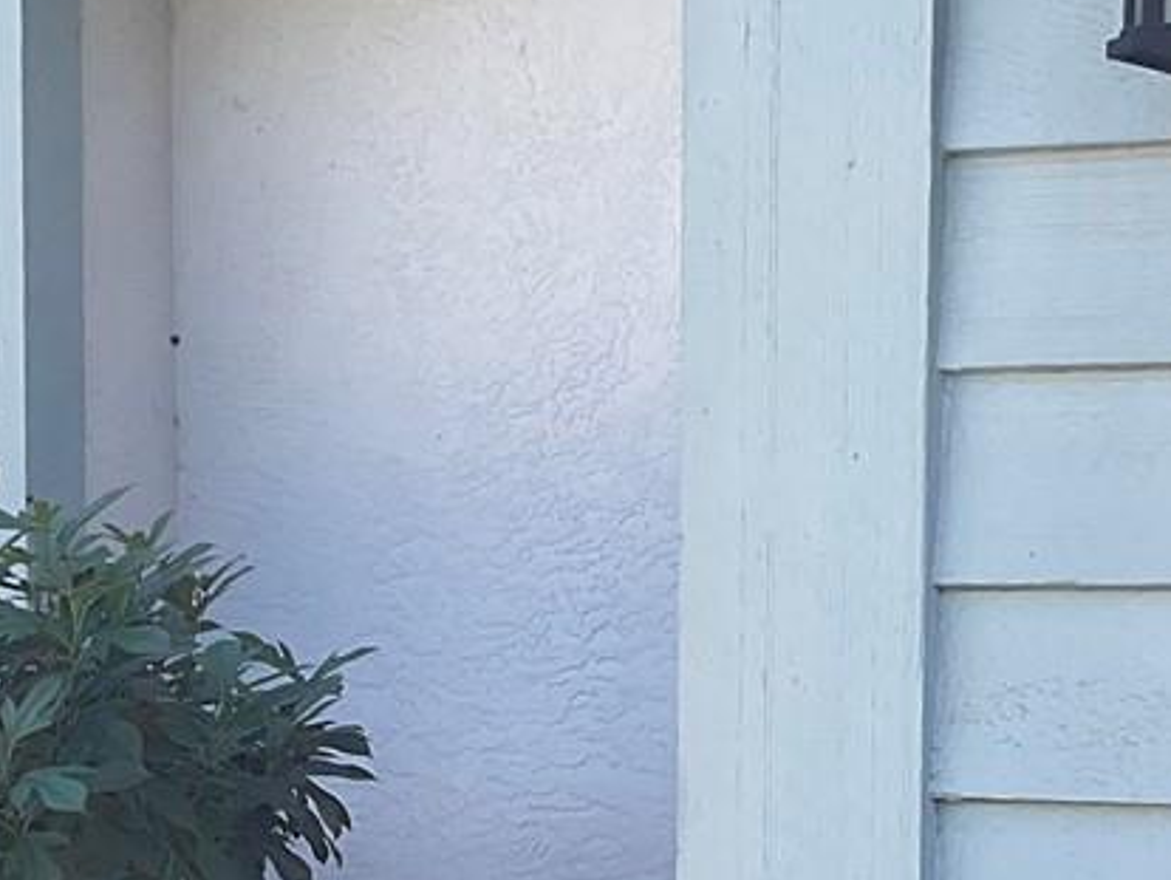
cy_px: 973
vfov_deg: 13.0
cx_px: 758
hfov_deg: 17.5
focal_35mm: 112
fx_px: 3791
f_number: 1.8
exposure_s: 1/442
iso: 16
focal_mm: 3
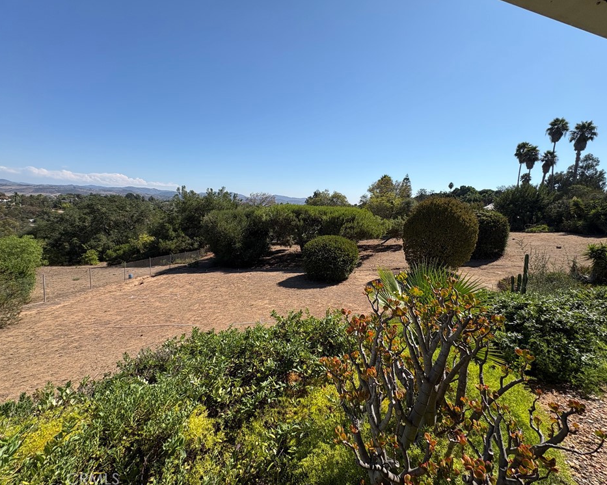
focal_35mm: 15
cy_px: 239
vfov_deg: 84.0
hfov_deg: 96.8
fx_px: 269
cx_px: 314
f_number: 2.2
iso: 50
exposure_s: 1/1927
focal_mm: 2.22
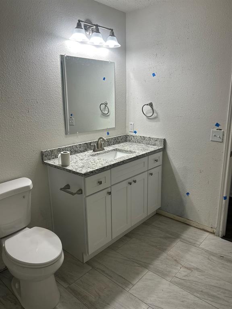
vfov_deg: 67.3
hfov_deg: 53.1
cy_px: 154
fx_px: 232
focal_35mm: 26
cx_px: 116
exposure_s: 1/120
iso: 50
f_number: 1.5
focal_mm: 5.7
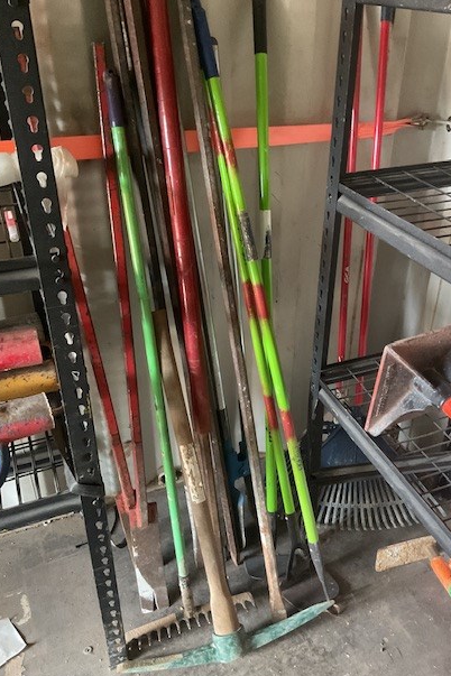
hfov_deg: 41.0
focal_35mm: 32
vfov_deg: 58.7
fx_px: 601
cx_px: 255
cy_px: 341
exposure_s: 1/30
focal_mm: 3
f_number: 1.8
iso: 400
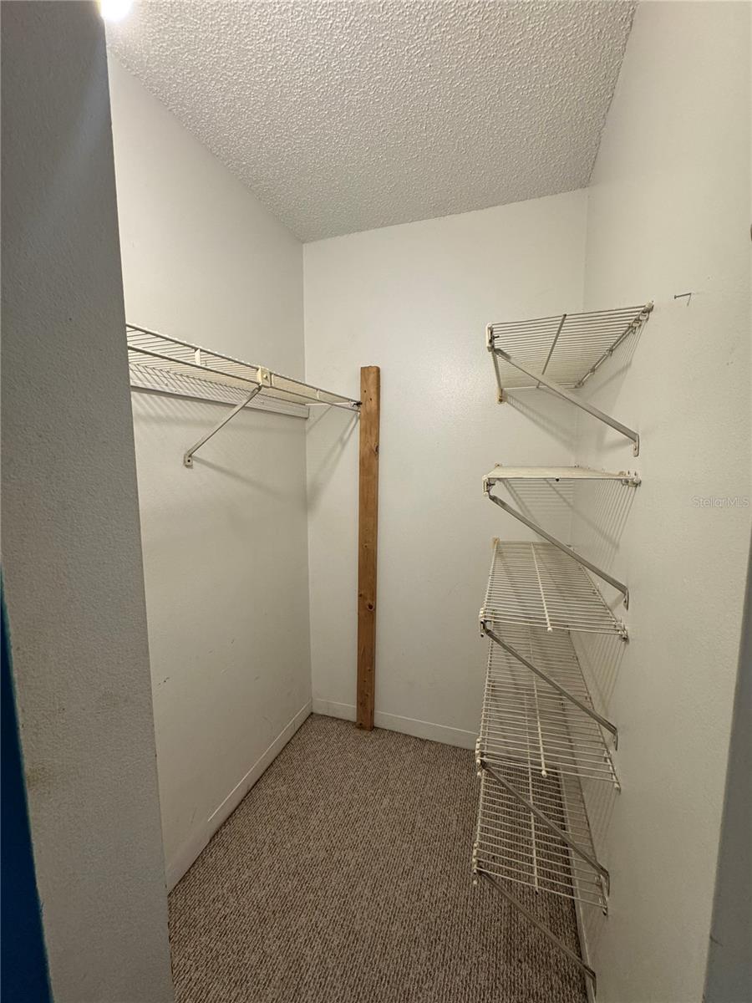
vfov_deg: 102.1
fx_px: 406
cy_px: 502
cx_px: 376
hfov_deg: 85.7
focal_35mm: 14
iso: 200
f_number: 2.2
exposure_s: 1/120
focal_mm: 2.22
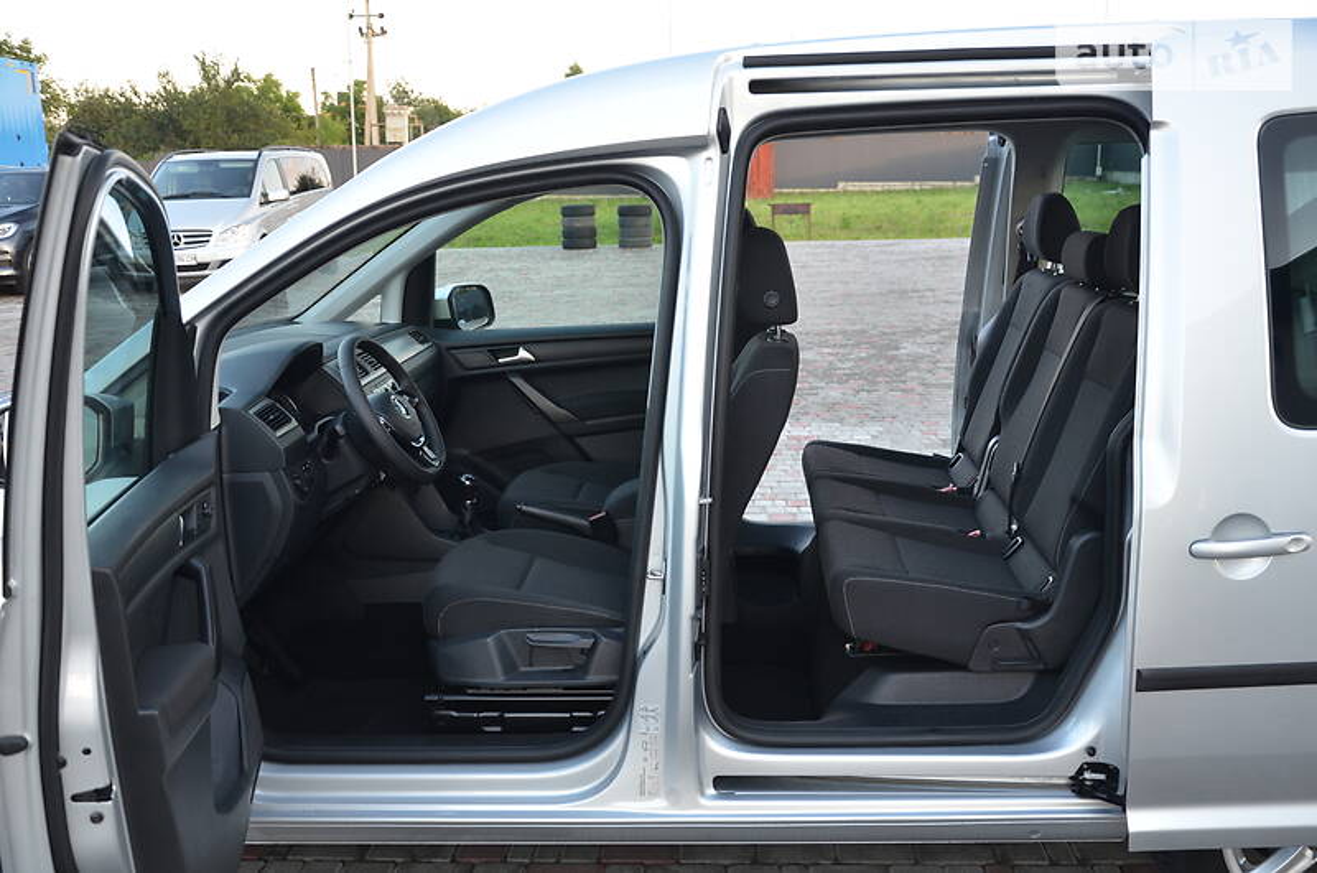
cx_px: 658
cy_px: 436
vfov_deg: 36.7
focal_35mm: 36
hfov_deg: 53.2
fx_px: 1314
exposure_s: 1/60
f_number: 4
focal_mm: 24
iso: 450
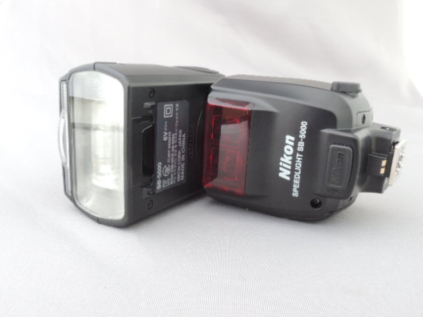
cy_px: 158
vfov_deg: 45.4
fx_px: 379
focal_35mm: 31
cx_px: 212
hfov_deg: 58.4
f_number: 7.5
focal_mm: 5.5
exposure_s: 1/8
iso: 400
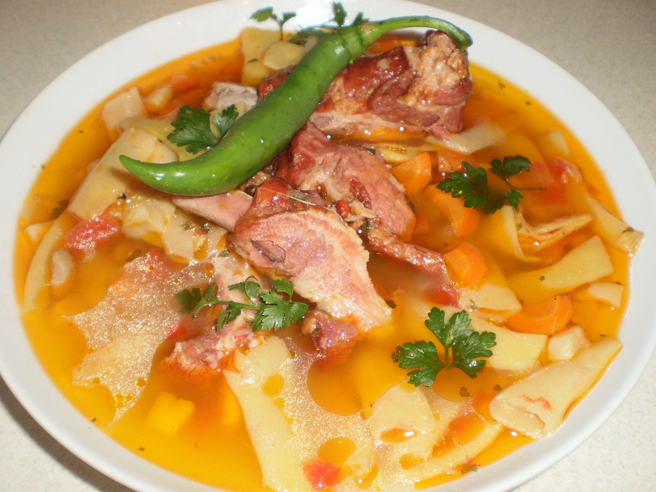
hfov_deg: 51.4
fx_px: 682
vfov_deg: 39.7
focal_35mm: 36
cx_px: 328
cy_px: 246
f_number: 3.1
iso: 125
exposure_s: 1/30
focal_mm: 6.3
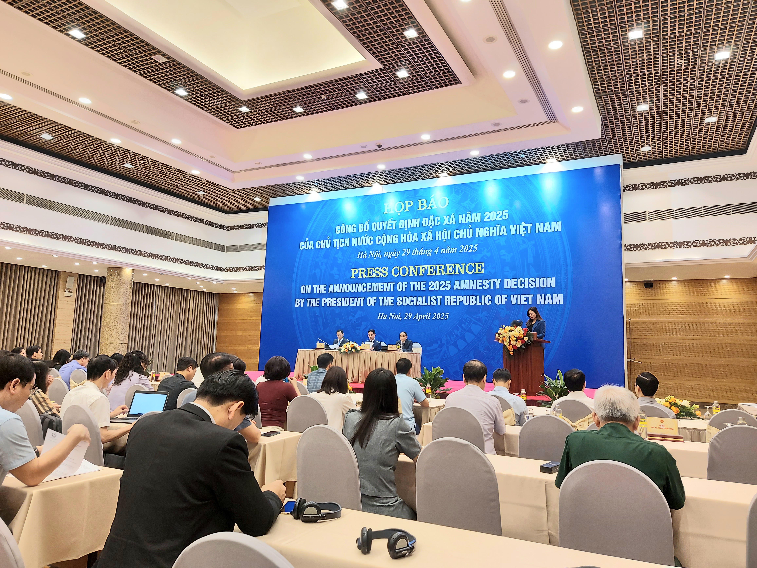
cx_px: 378
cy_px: 284
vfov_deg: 56.8
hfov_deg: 71.6
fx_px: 525
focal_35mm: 24
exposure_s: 1/50
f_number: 1.8
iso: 100
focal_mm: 5.23
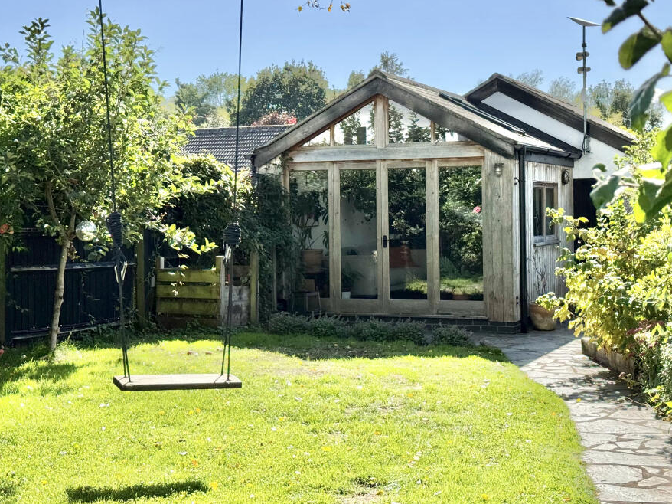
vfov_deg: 26.1
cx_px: 382
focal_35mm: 56
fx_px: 1087
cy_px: 213
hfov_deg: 34.3
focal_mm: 6.76
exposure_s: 1/3817
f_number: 1.78
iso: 64
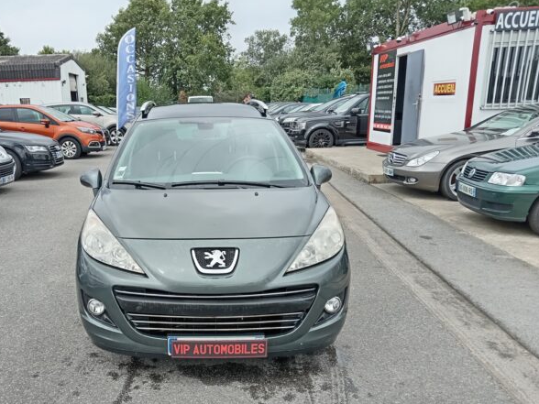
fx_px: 529
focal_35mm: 34
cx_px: 192
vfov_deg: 41.2
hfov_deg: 53.2
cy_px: 270
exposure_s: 1/233
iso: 102
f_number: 1.8
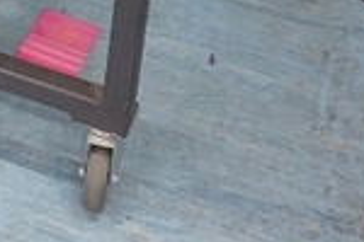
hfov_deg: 16.1
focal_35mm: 115
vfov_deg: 10.9
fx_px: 1163
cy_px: -237
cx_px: -204
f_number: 4
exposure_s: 1/160
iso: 1600
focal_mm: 16
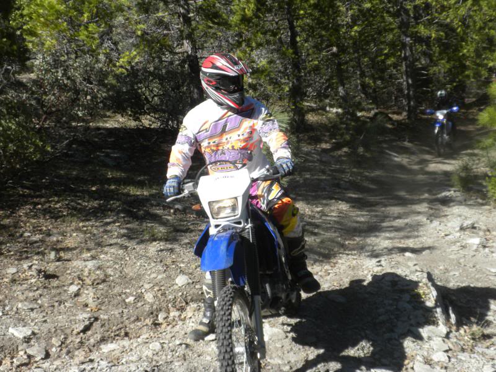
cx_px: 248
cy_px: 186
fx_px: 745
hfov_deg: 36.8
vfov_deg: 28.0
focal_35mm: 52
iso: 77
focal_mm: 9.1
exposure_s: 1/496
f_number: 4.3
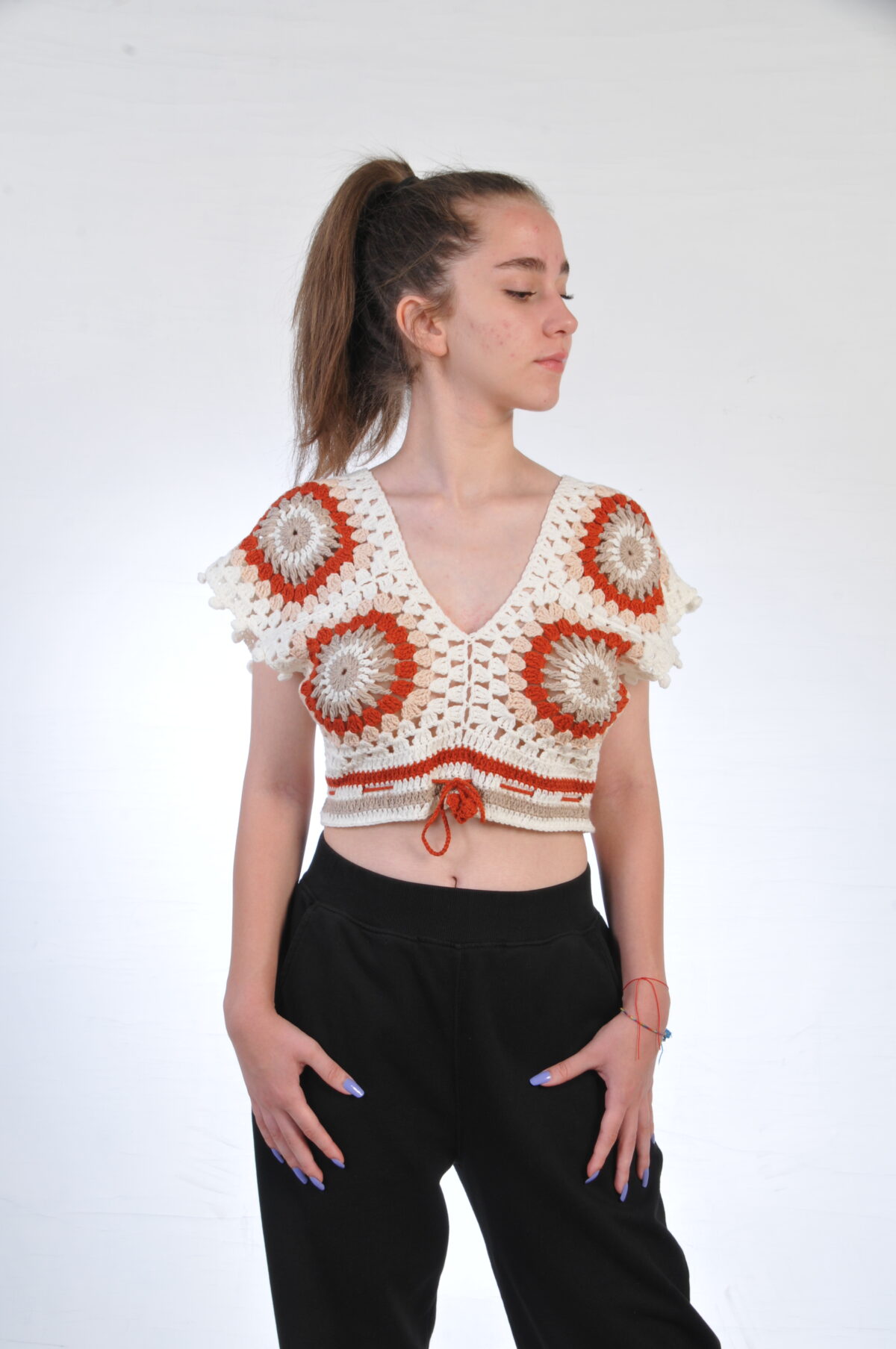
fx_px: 2920
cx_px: 448
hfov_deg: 17.4
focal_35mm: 78
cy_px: 674
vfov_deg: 26.0
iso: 200
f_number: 14
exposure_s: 1/60
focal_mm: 52
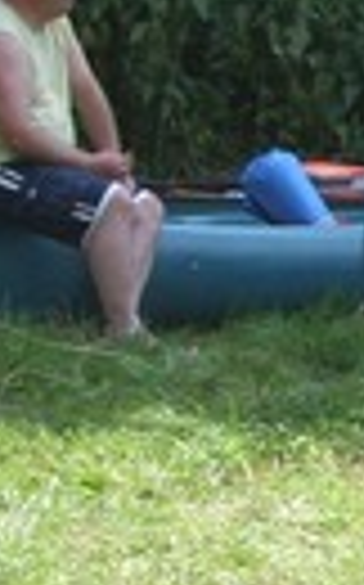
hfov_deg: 5.3
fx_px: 3706
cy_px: 279
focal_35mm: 233
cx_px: 1164
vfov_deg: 9.0
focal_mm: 6.3
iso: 50
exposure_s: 1/402
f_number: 2.8
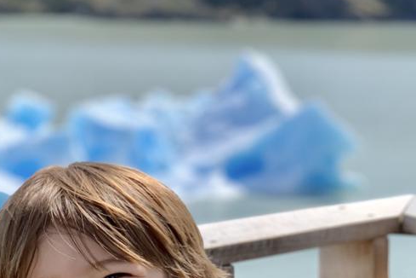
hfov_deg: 19.7
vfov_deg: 13.3
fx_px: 1179
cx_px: 359
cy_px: 262
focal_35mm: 102
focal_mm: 6
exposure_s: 1/457
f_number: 2.4
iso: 16
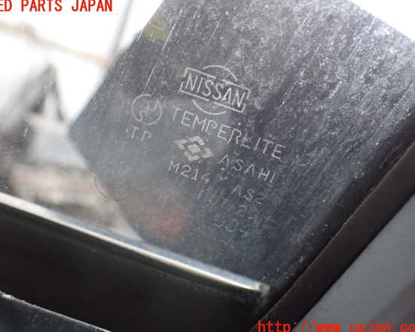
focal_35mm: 32
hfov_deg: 55.7
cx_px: 202
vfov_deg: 45.8
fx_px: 393
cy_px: 167
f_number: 2.3
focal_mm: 5.4
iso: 500
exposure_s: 1/125
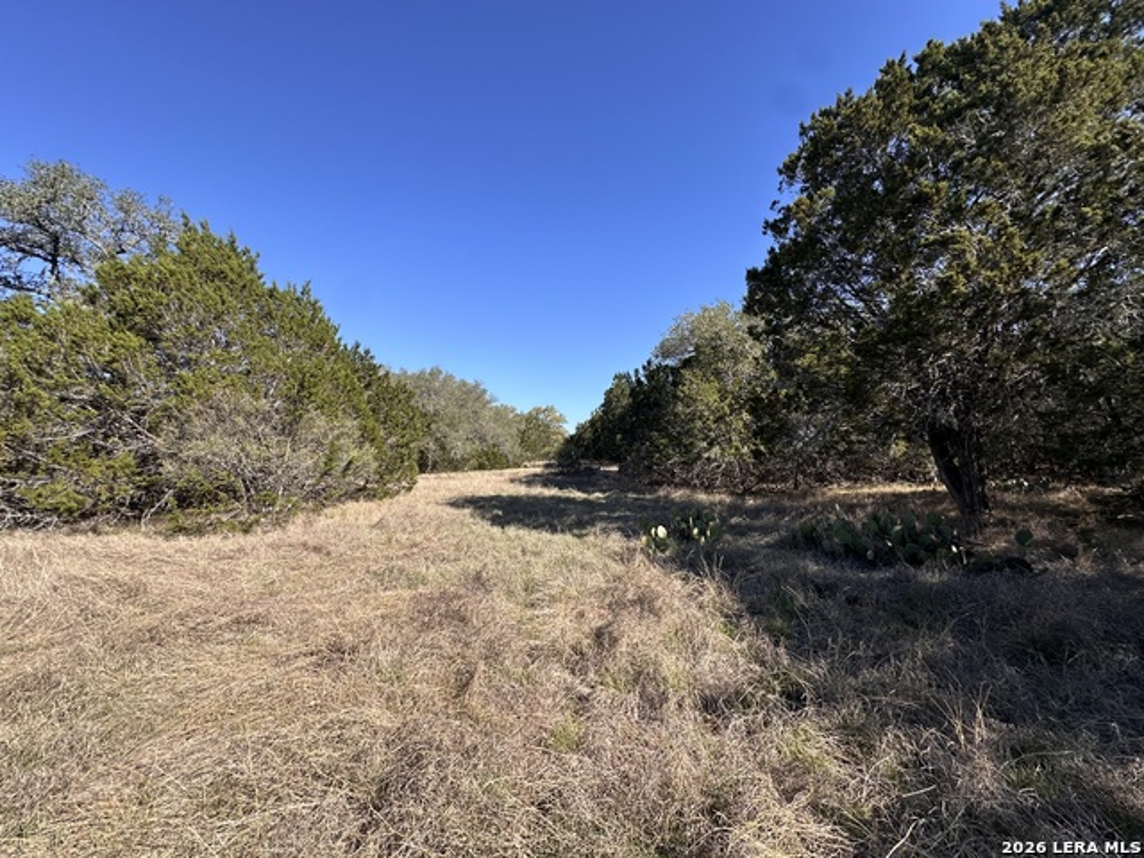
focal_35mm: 14
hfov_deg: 102.1
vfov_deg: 85.7
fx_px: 463
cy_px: 429
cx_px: 572
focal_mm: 2.22
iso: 40
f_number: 2.2
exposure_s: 1/1233
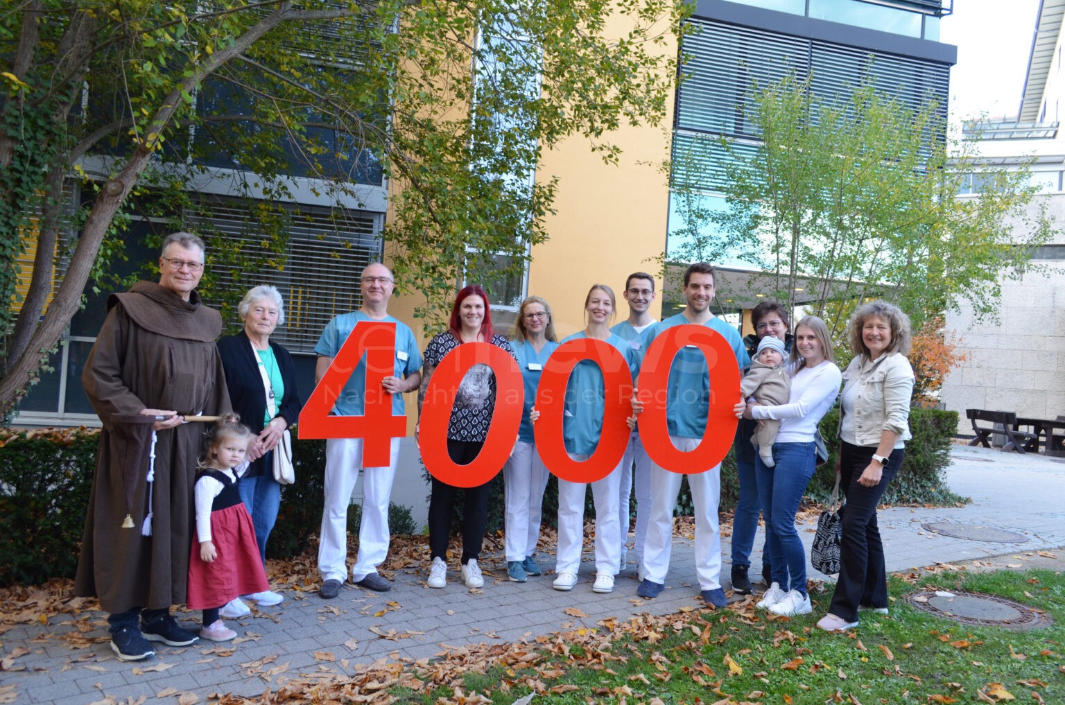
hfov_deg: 67.5
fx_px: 797
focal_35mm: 27
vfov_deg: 47.7
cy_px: 352
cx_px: 532
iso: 400
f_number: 5
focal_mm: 18
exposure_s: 1/100
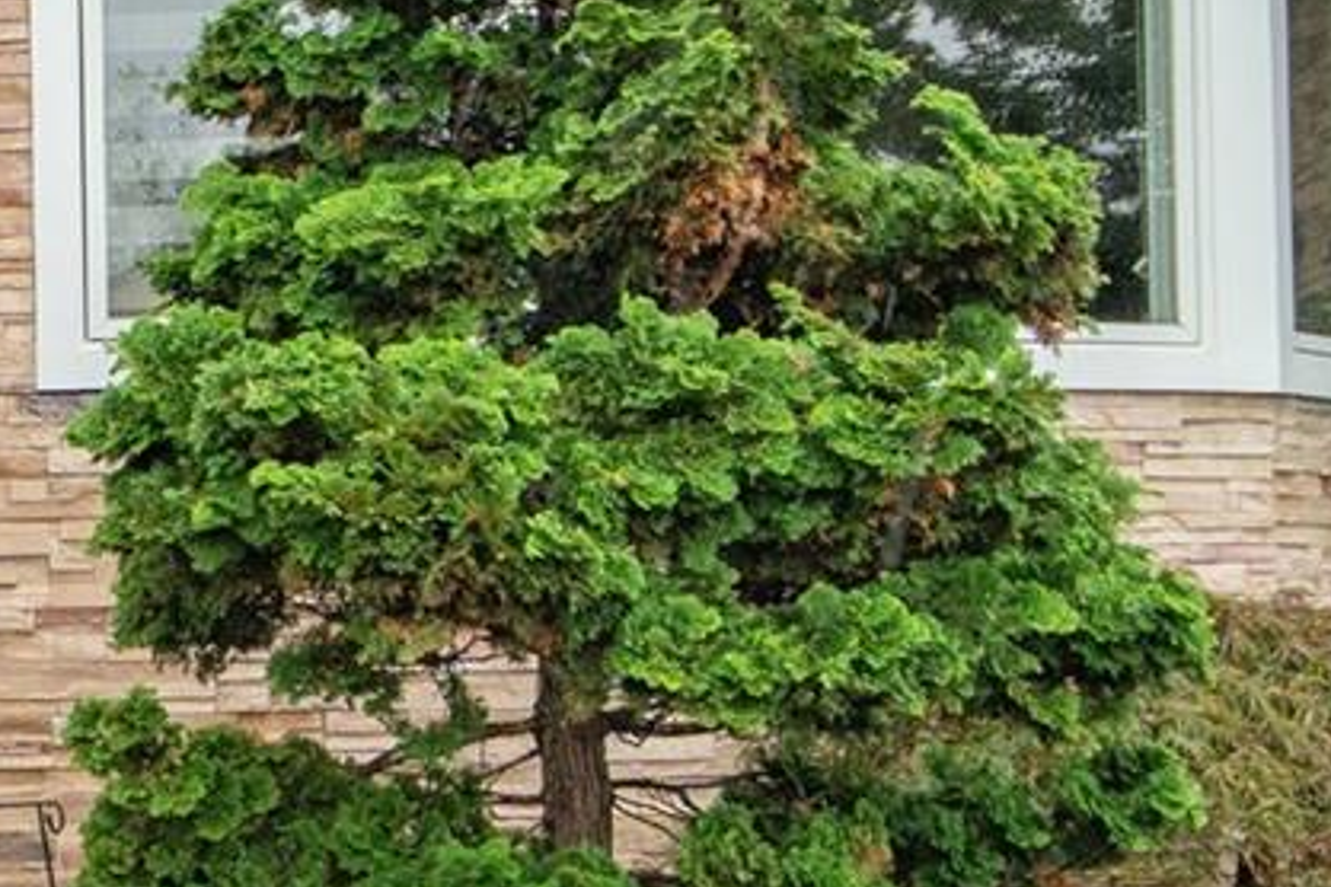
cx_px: -495
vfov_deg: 12.1
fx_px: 4178
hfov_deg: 16.9
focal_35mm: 113
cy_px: 627
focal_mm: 23
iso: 1000
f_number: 6.3
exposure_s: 1/200
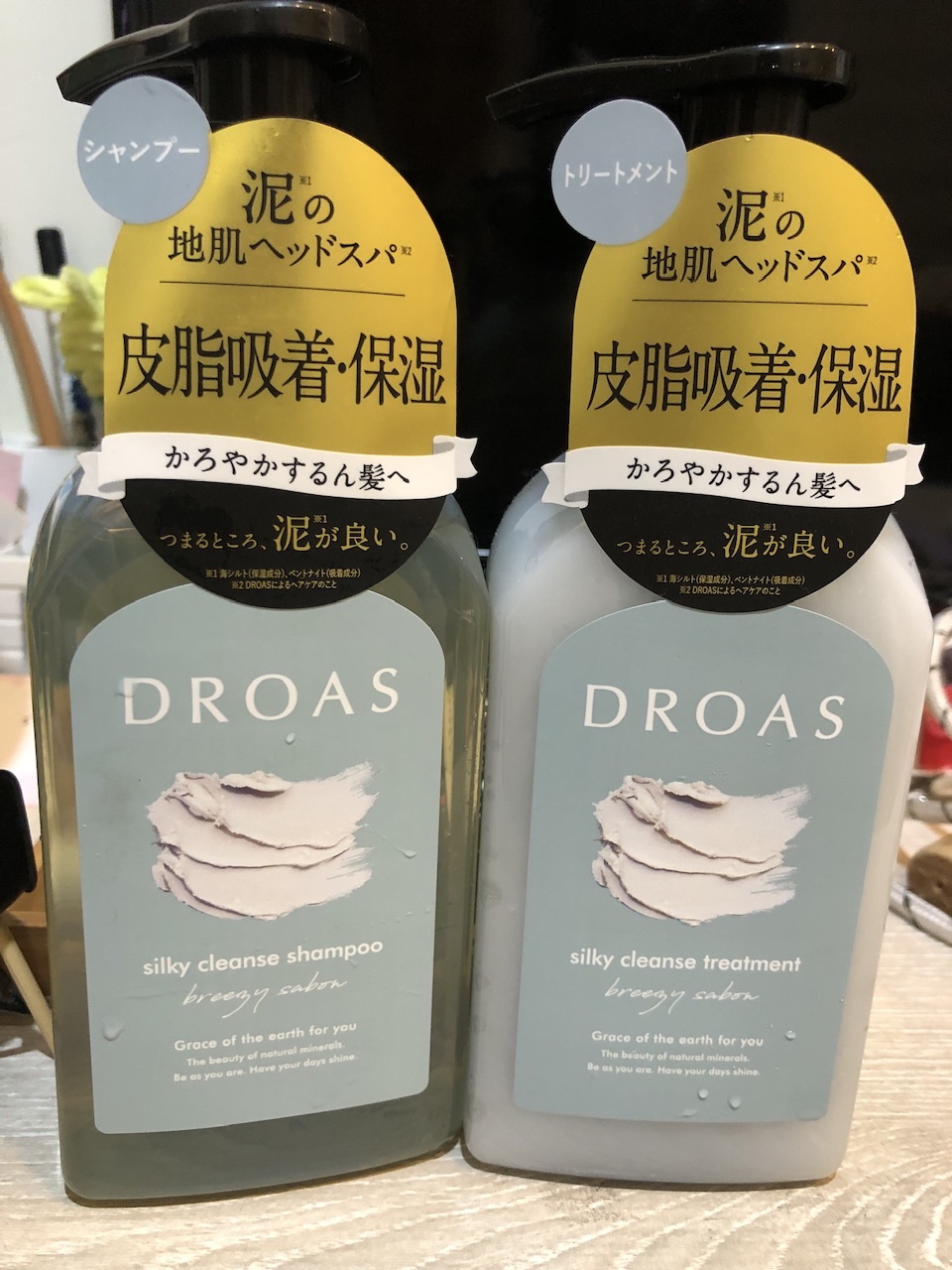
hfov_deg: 49.7
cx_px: 476
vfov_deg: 63.4
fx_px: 1027
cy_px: 635
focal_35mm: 28
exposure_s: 1/15
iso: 80
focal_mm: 3.99
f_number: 1.8
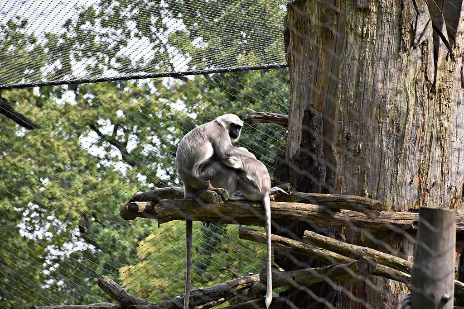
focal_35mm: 210
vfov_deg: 6.5
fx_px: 2707
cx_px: 232
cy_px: 154
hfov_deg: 9.8
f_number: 5.6
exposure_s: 1/500
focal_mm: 140
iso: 400
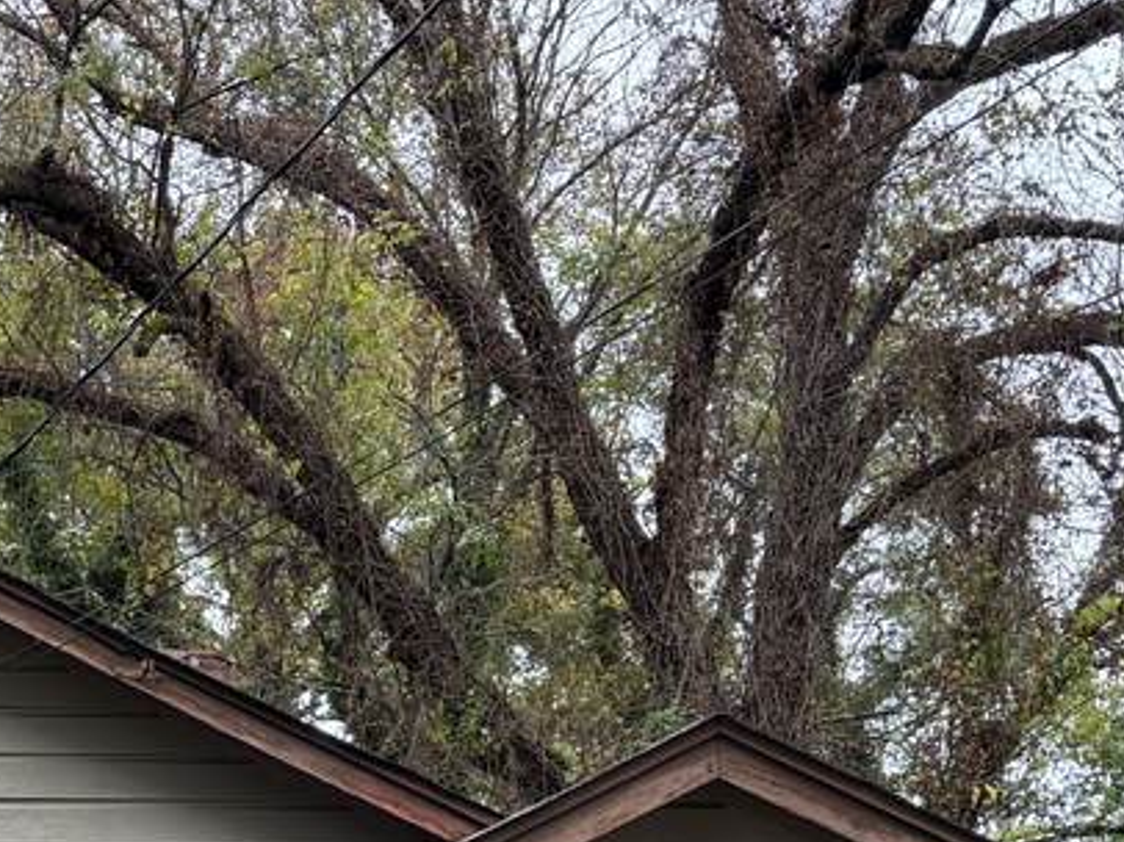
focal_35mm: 82
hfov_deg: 22.2
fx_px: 2661
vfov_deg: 17.1
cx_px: -177
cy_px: 1052
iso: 50
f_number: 1.6
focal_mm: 5.96
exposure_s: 1/161
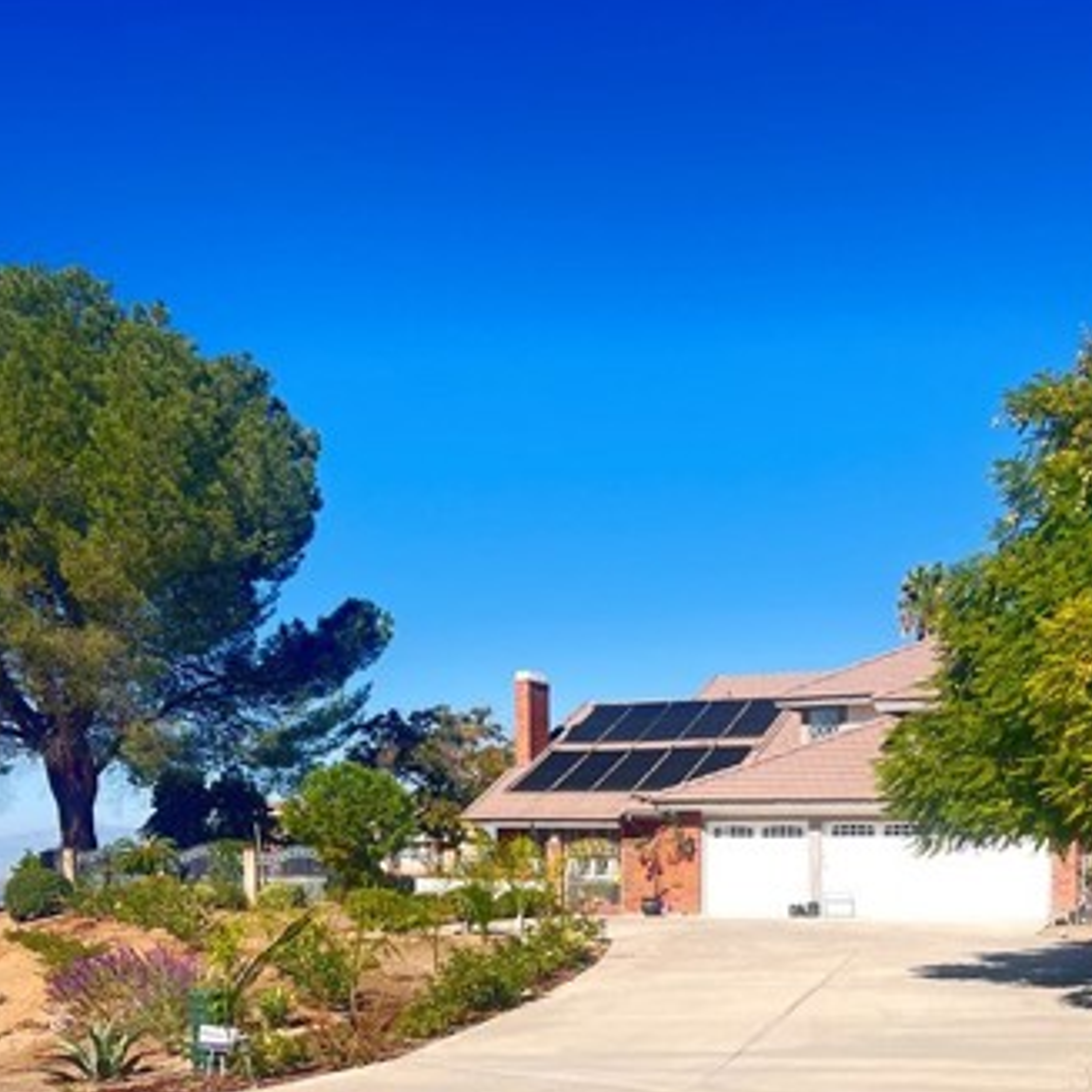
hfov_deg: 37.4
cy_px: 935
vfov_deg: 35.8
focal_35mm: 45
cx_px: 661
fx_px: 1606
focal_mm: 5.7
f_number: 1.5
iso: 50
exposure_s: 1/803
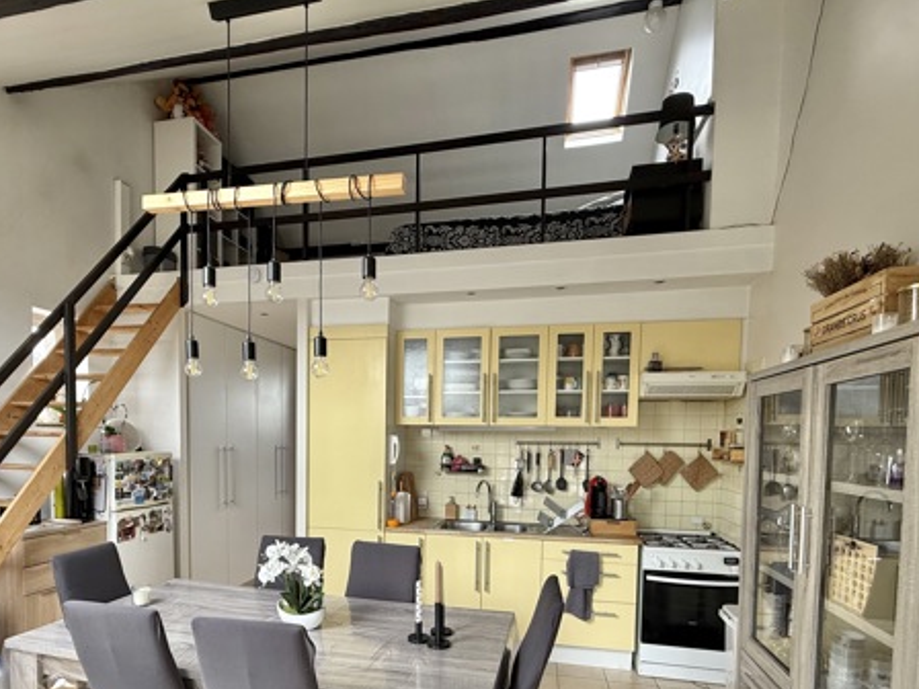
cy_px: 472
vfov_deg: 63.9
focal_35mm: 20
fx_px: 531
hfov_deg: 81.5
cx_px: 416
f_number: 2.2
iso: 80
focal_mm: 2.22
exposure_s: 1/99
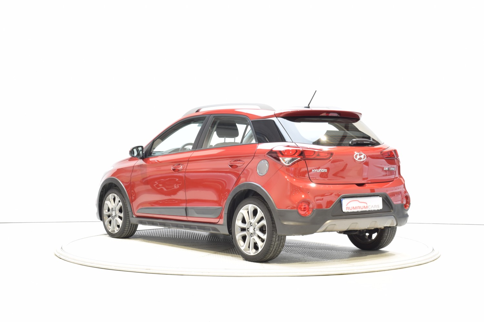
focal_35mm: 57
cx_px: 242
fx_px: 766
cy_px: 161
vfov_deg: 23.8
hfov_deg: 35.1
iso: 100
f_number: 10
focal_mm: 38
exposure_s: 1/1.3
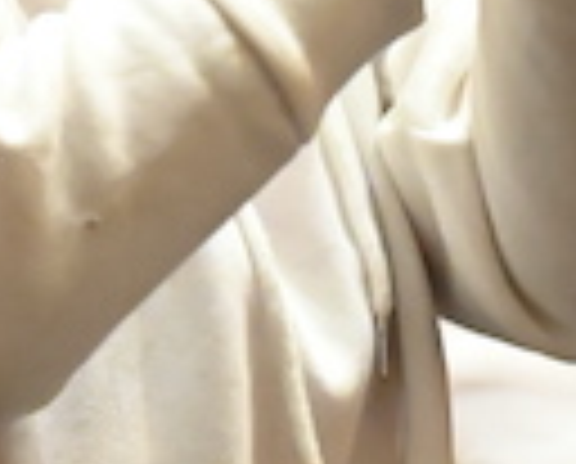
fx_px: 20264
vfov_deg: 1.3
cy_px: -20
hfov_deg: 1.6
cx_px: 180
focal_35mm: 1186
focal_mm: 180
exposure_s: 1/125
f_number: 6.3
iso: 16000
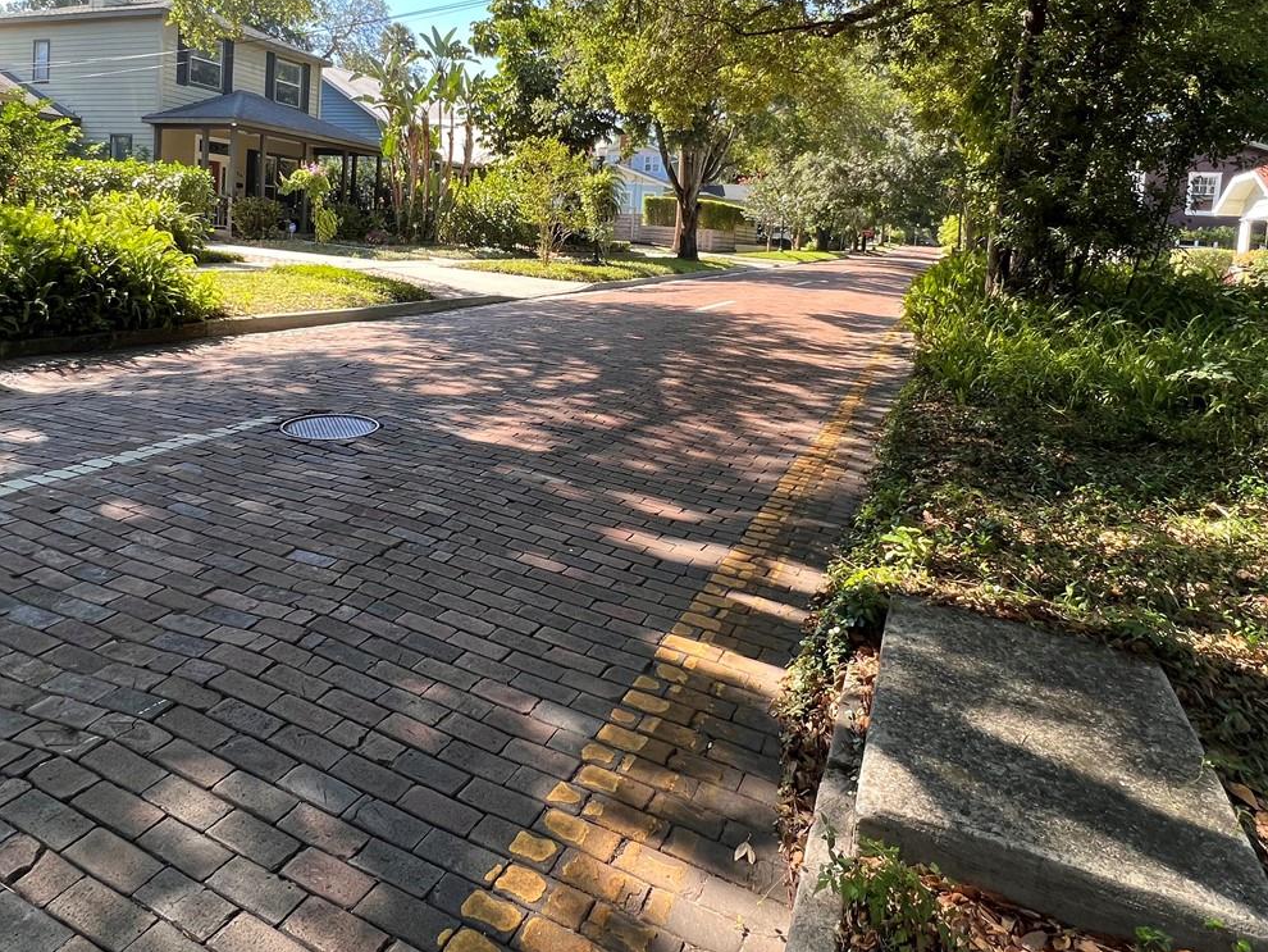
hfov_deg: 78.9
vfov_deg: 61.3
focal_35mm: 21
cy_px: 288
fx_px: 769
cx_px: 593
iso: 32
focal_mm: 1.57
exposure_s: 1/201
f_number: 1.8
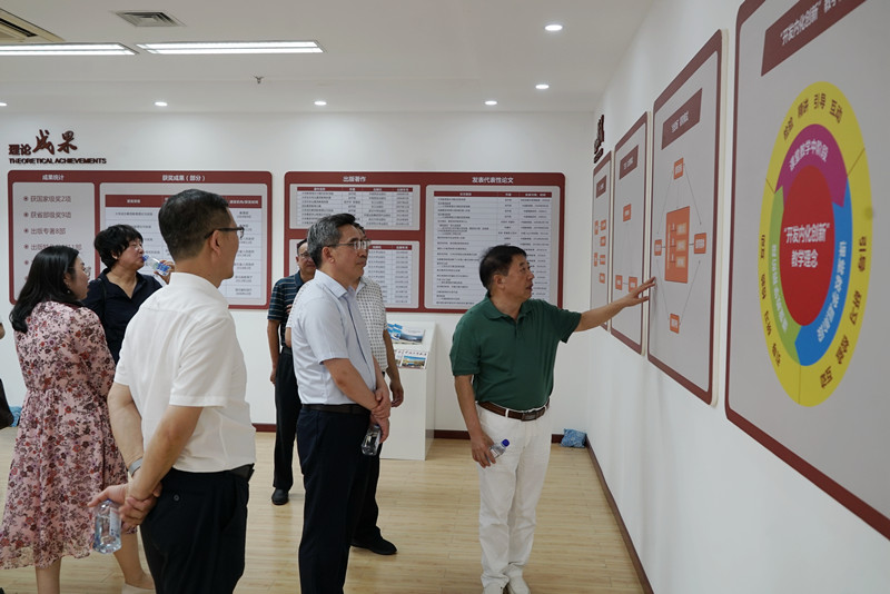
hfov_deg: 58.7
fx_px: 791
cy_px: 297
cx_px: 445
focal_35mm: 32
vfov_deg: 41.1
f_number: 5.6
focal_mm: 32
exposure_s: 1/60
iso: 800
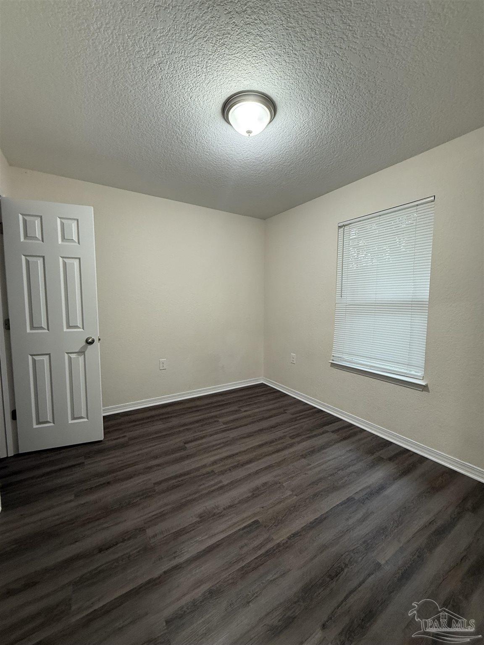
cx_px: 242
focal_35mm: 14
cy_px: 322
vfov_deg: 102.1
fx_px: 261
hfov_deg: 85.7
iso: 250
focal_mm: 2.22
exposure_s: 1/60
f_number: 2.2
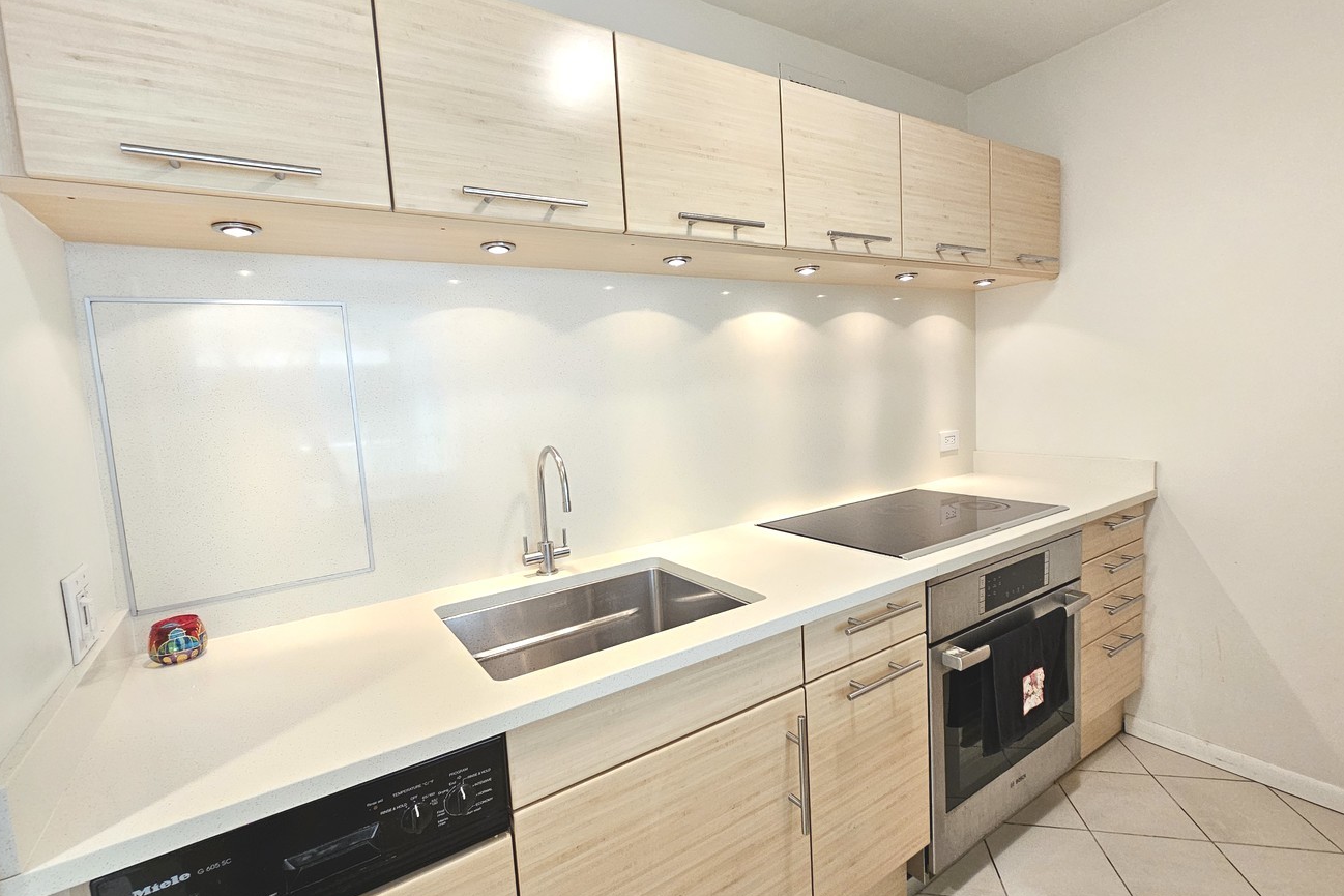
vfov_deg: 77.3
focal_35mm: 15
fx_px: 560
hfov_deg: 100.4
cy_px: 457
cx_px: 654
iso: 320
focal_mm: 2.2
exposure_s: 1/60
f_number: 2.2
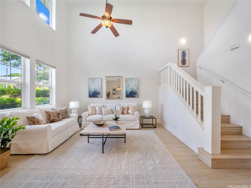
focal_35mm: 14
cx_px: 126
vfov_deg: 85.7
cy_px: 94
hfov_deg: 102.0
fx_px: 102
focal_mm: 7
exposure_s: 1/800
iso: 320
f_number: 4
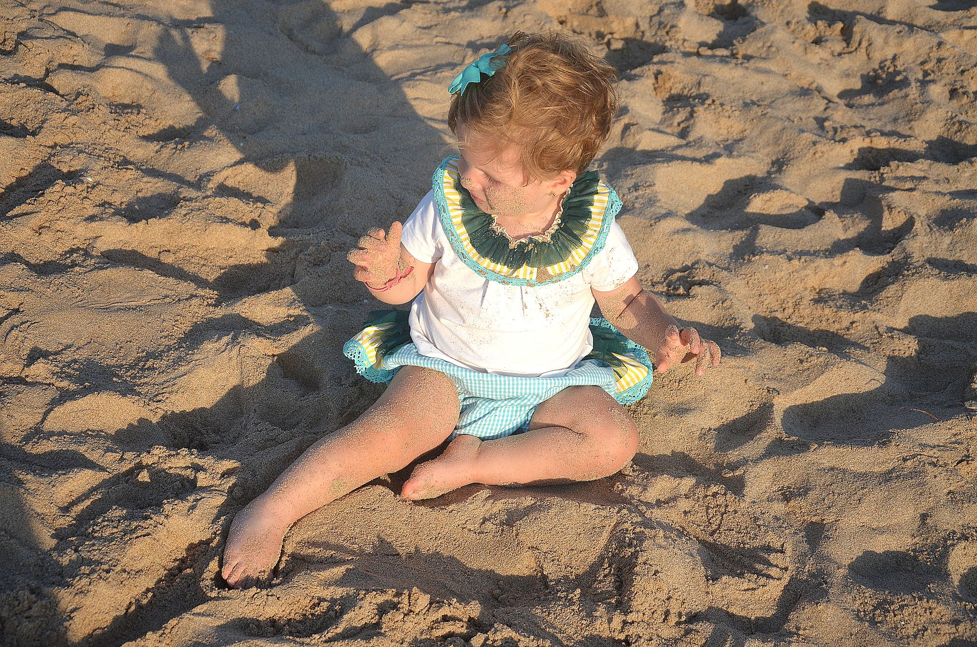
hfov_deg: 28.1
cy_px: 324
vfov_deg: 18.8
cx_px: 488
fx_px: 1950
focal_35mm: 72
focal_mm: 48
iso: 320
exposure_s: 1/1600
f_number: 4.8
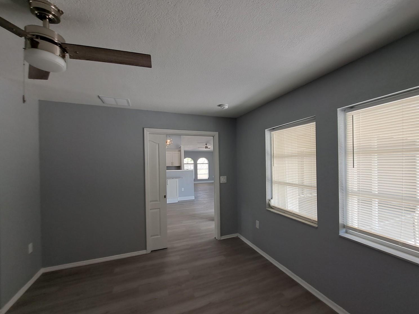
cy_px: 163
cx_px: 221
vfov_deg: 85.6
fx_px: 169
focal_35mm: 14
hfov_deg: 102.0
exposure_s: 1/40
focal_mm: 1.74
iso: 50
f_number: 2.2
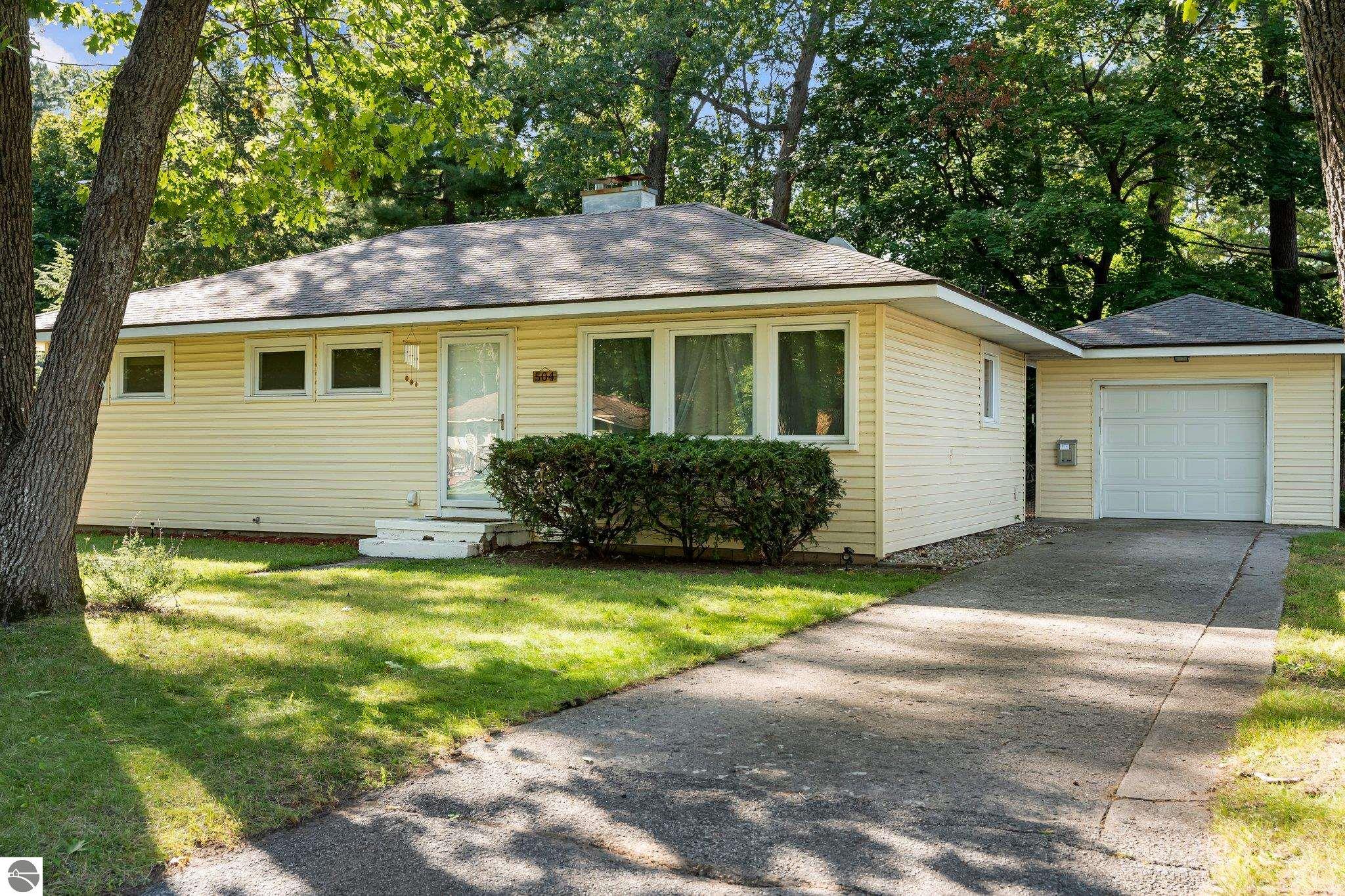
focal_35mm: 35
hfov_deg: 54.4
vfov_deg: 37.8
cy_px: 448
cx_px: 672
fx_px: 1307
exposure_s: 1/100
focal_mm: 35
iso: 250
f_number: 5.6
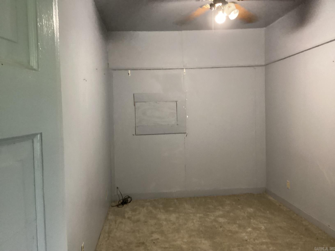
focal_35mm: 31
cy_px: 126
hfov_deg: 58.4
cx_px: 168
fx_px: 300
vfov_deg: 45.4
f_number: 2.4
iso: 640
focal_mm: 3.3
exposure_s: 1/30
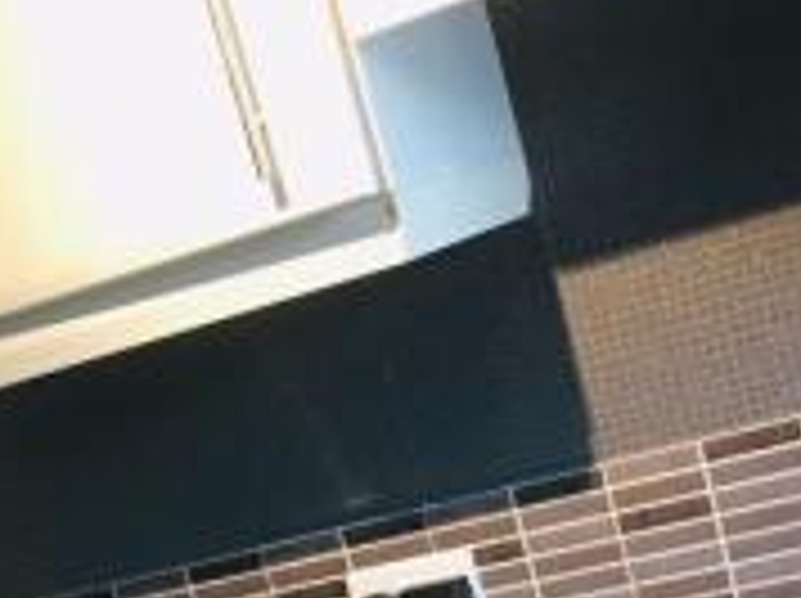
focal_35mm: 95
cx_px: 286
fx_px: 2195
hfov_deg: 20.6
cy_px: 933
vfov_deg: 14.4
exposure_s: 1/33
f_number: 2.2
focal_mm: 4.15
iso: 125
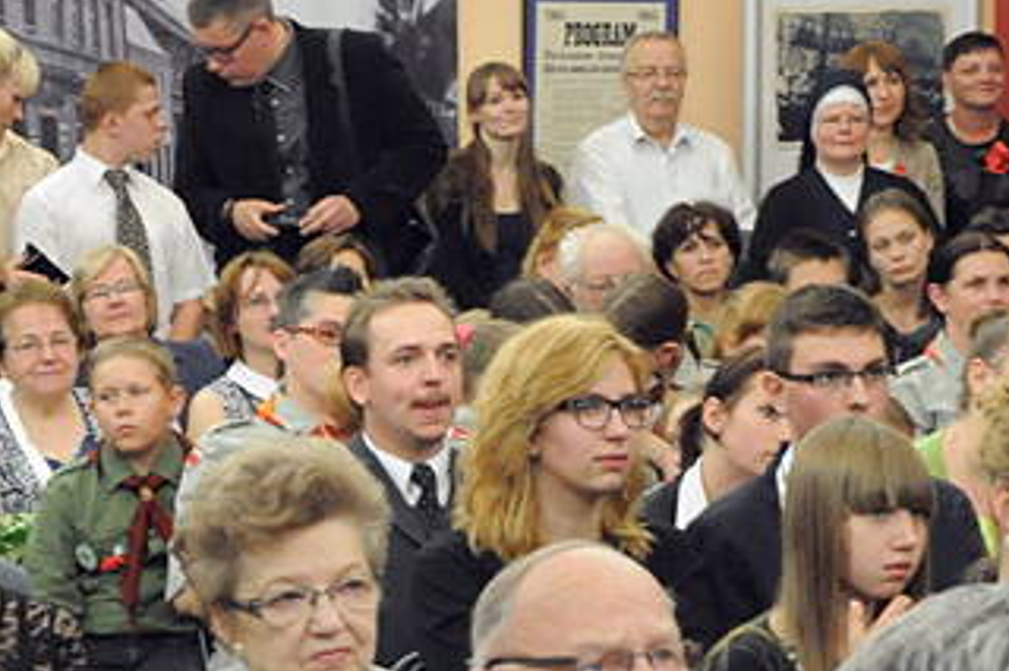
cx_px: 378
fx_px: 3903
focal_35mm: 139
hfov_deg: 14.7
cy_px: 635
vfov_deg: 9.8
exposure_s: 1/80
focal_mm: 35
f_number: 5.6
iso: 2500
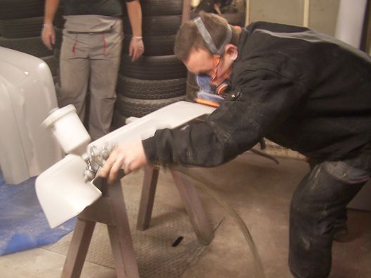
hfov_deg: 41.1
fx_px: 493
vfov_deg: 31.5
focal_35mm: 46
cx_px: 158
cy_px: 135
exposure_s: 1/8
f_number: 2.8
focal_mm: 6.3
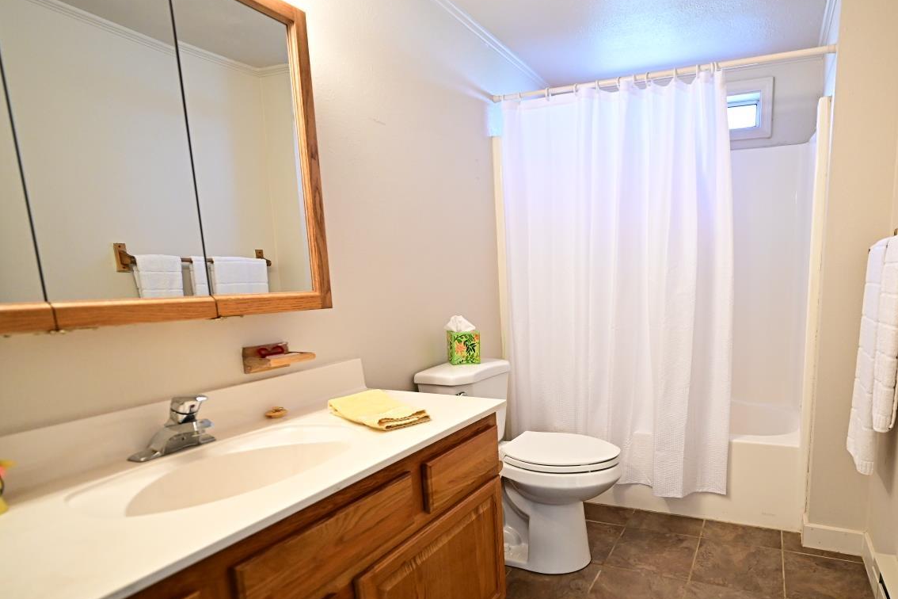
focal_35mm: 20
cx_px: 590
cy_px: 365
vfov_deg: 61.3
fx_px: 499
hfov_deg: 81.5
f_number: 2.8
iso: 2500
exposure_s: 1/250
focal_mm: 14
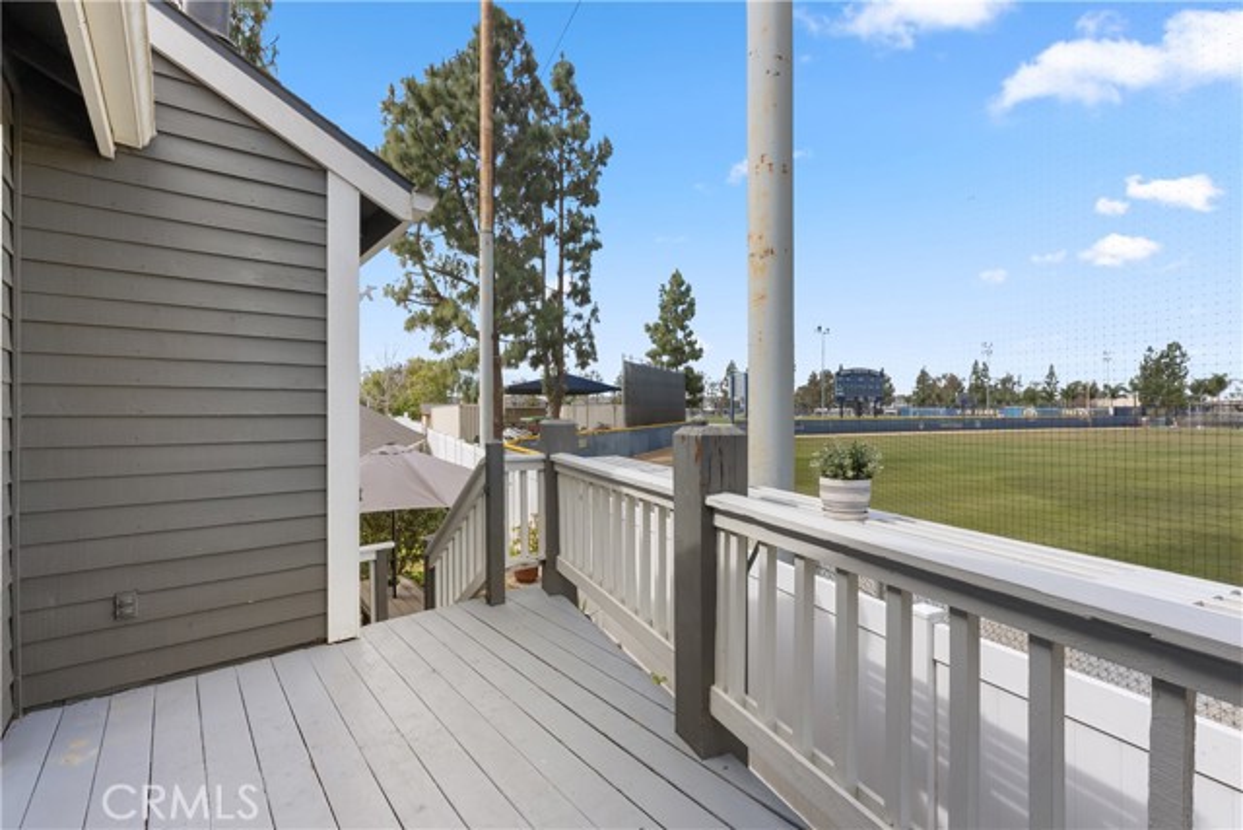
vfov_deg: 73.8
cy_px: 415
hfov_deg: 96.7
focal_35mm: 16
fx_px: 553
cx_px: 622
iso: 640
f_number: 9
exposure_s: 1/200
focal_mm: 16
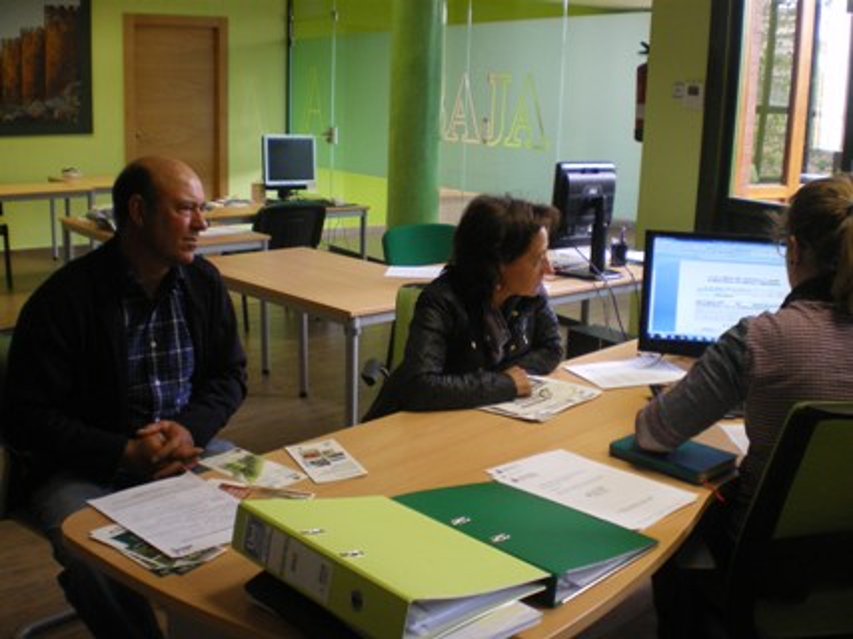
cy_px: 320
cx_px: 426
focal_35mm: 38
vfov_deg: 37.7
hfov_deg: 49.0
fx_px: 936
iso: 200
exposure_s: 1/50
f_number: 3.1
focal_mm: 6.3
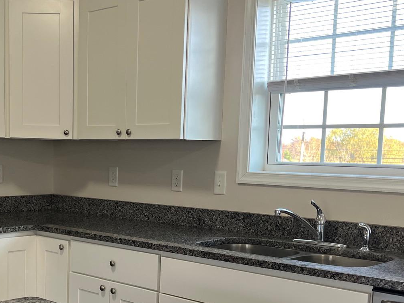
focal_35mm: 53
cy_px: 225
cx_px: 112
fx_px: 619
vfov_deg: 27.2
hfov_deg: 35.5
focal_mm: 5.7
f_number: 1.5
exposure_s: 1/120
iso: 125
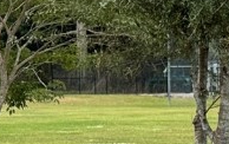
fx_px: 1675
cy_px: 77
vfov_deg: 4.9
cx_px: -112
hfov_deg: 7.7
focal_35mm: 268
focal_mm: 6.76
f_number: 1.78
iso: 64
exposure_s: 1/1172
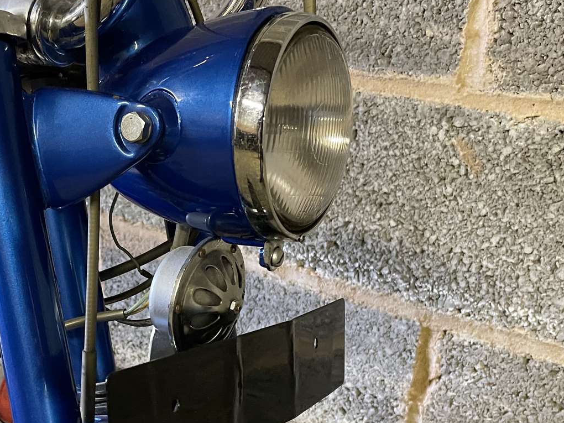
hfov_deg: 36.7
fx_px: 831
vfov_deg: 28.1
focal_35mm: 51
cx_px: 145
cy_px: 321
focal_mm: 4.2
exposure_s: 1/33
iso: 500
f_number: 1.6
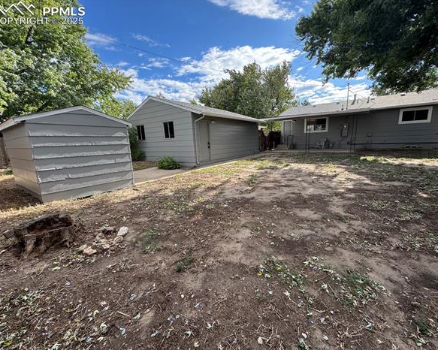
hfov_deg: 96.7
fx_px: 194
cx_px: 231
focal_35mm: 15
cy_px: 178
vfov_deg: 84.0
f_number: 2.2
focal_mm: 2.22
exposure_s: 1/433
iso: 40
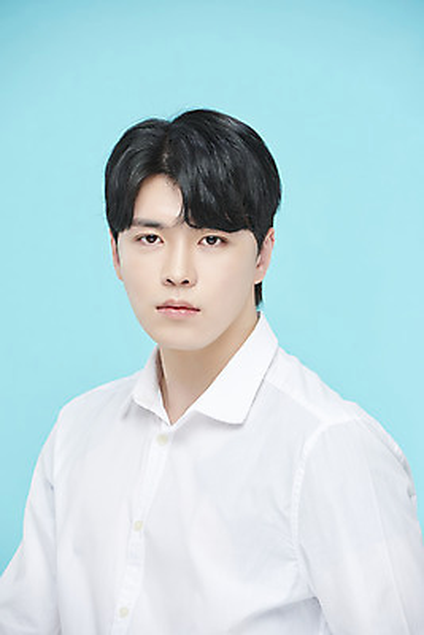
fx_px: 3530
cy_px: 318
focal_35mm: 200
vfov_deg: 10.3
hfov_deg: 6.9
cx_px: 212
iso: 64
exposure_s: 1/125
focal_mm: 200
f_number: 7.1
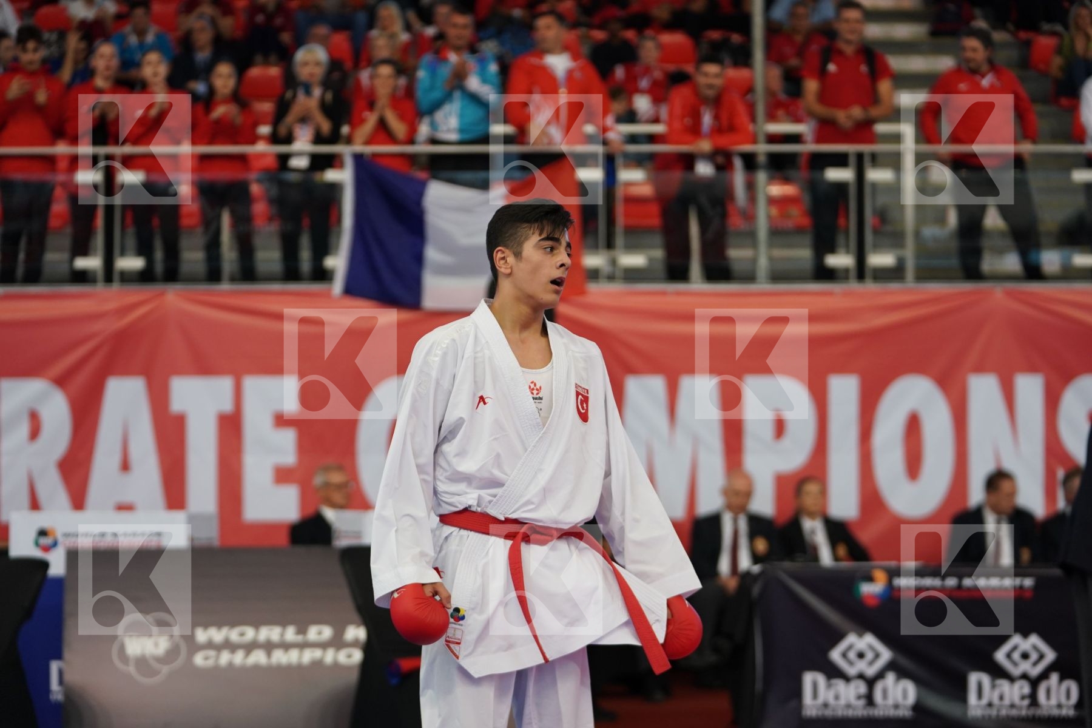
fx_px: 2790
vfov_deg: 14.9
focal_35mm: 92
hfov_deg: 22.1
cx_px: 546
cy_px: 364
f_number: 2.8
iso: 1250
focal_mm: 92
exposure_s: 1/1000
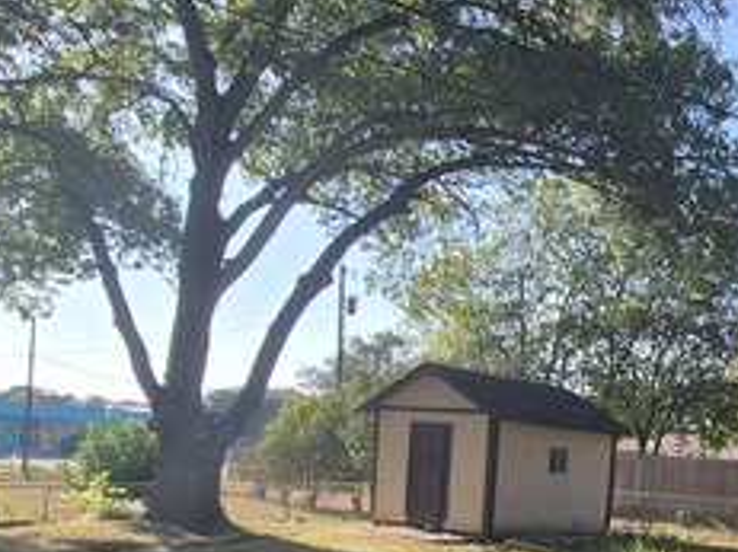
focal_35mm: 36
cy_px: 485
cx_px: 776
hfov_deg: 42.5
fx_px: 767
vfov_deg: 37.3
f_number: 2.2
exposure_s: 1/720
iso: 50
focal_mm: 1.74
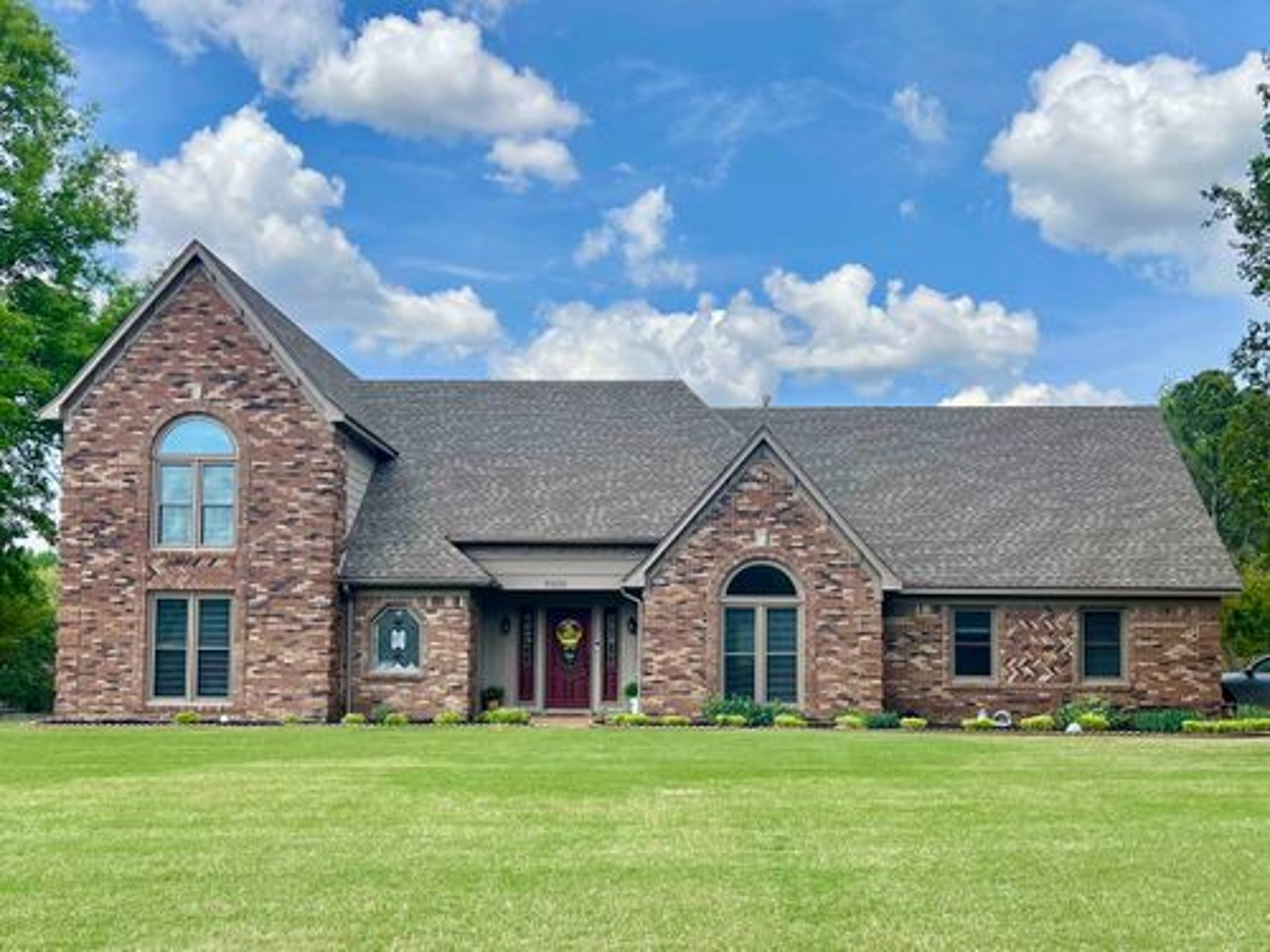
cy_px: 476
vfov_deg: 53.1
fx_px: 954
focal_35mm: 26
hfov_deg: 67.3
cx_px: 635
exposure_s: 1/2841
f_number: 1.5
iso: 50
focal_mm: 5.7
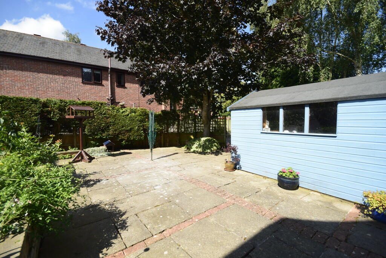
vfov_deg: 77.3
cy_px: 129
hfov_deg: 100.4
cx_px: 193
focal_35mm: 15
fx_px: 161
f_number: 10
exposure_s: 1/200
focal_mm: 10
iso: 200
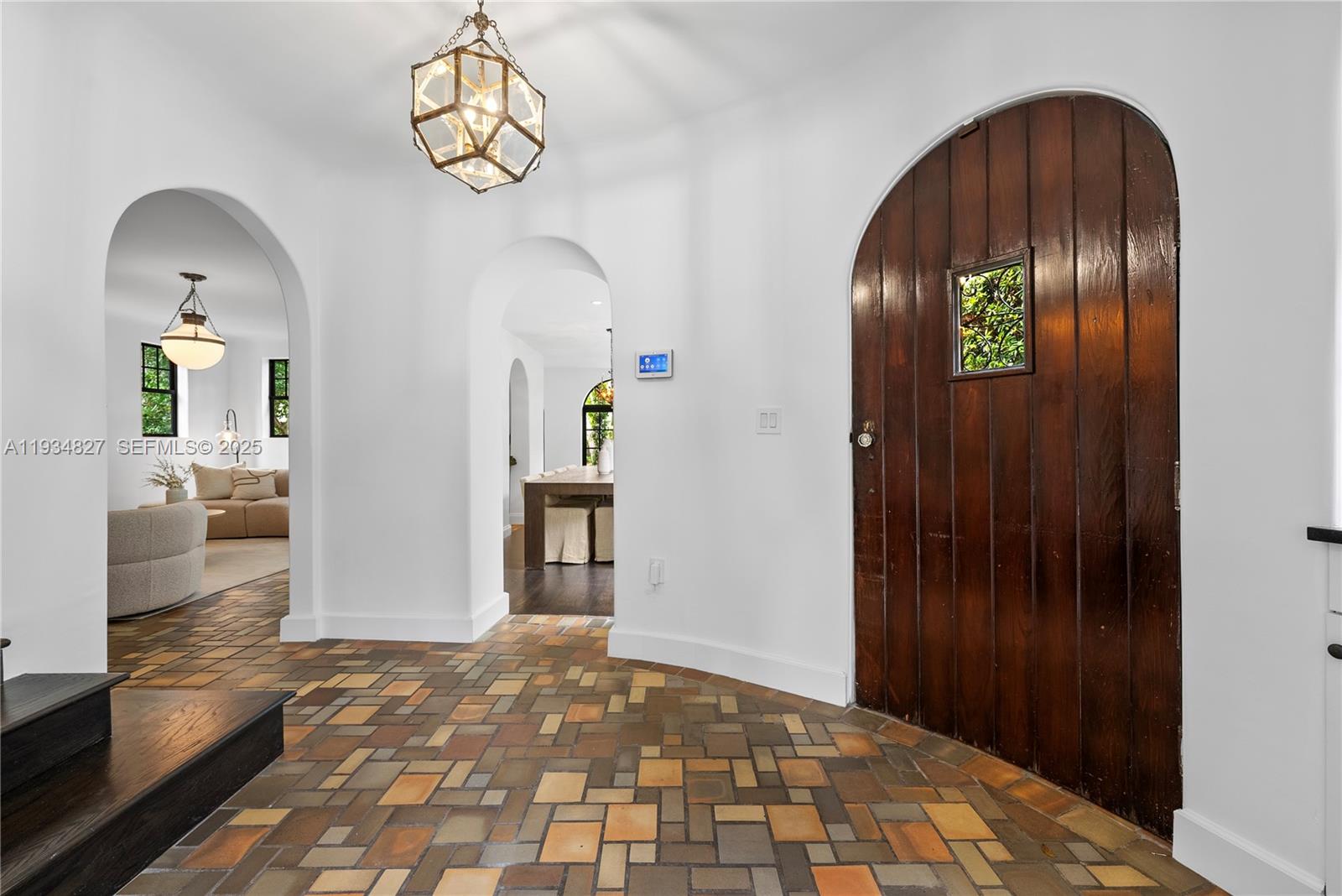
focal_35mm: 15
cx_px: 671
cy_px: 448
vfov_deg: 77.4
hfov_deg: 100.4
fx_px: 559
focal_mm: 15
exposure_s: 1/3
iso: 250
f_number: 8
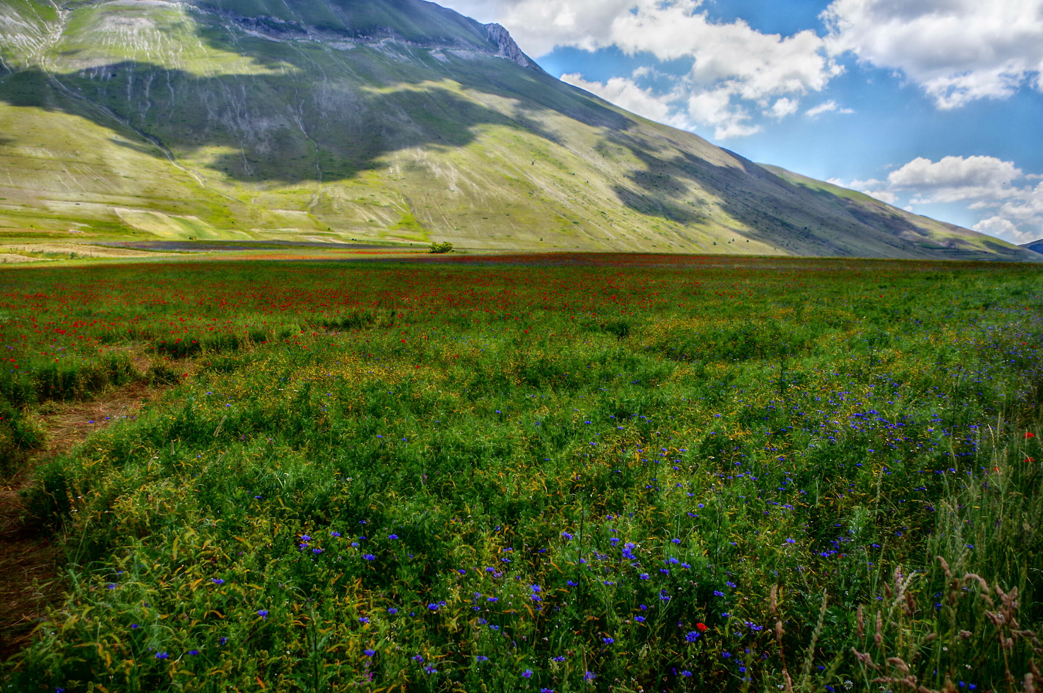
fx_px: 782
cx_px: 522
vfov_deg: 47.9
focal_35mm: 27
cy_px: 346
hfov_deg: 67.4
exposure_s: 1/1000
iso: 200
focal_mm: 18
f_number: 5
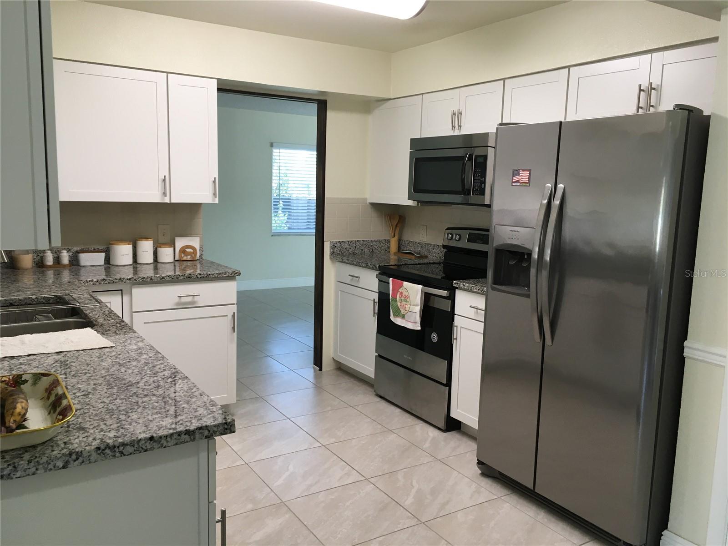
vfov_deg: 48.2
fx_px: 610
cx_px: 364
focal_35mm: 29
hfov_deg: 61.7
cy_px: 273
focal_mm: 4.15
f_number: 2.2
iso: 25
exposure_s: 1/30
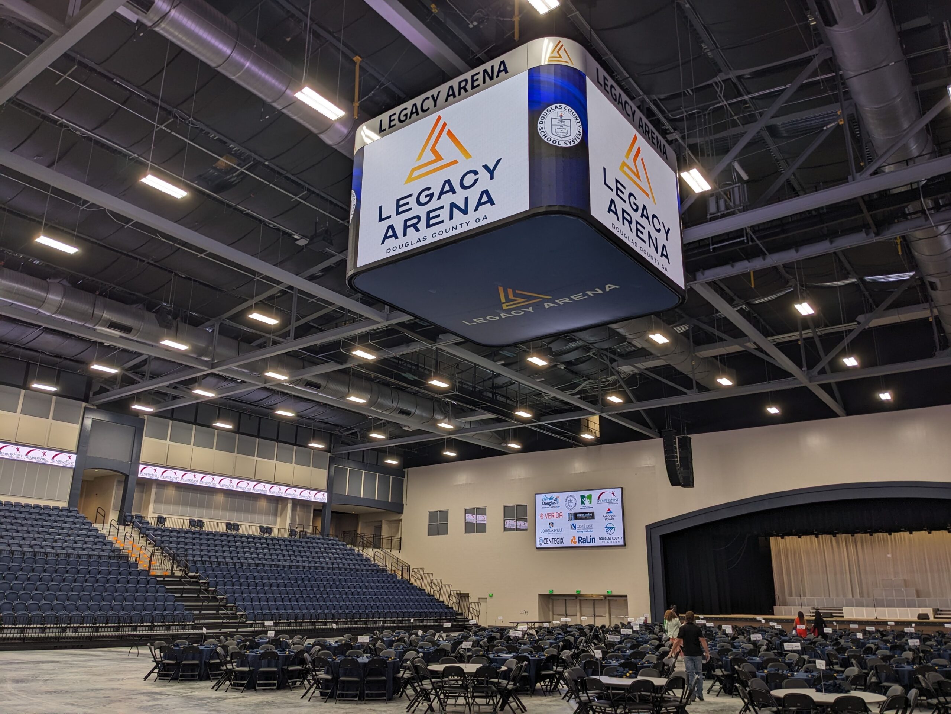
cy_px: 357
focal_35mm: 27
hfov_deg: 65.3
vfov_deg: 51.4
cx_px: 476
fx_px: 742
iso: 48
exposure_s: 1/360
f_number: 1.73
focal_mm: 4.38
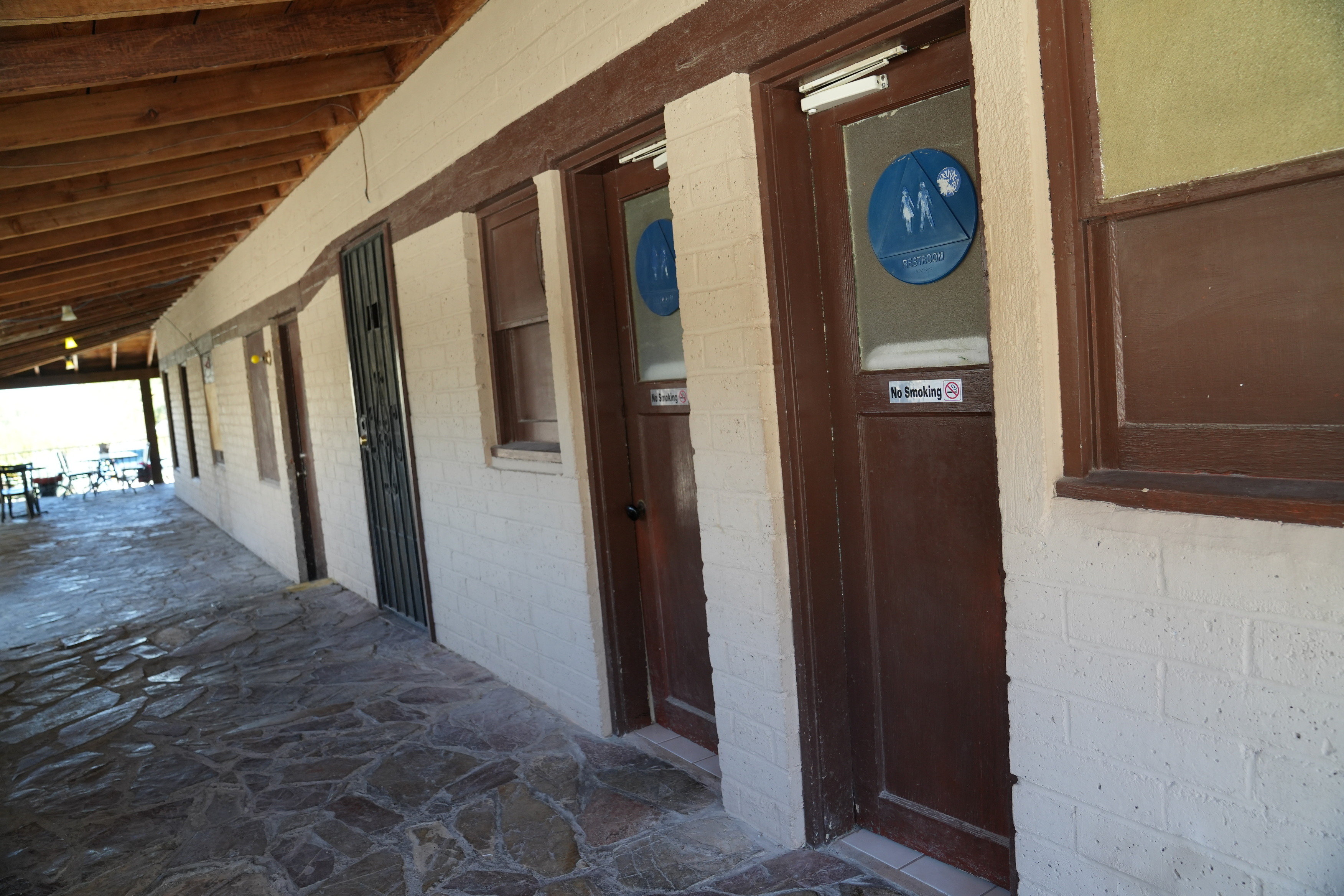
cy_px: 448
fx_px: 896
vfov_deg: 53.1
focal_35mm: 24
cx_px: 672
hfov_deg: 73.7
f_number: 4
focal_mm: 24
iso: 1000
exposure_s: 1/160
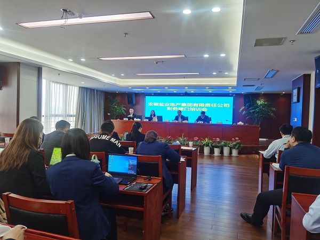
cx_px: 160
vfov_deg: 51.4
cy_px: 120
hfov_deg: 65.3
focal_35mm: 27
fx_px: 250
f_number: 1.6
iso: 64
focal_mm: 5.56
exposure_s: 1/100
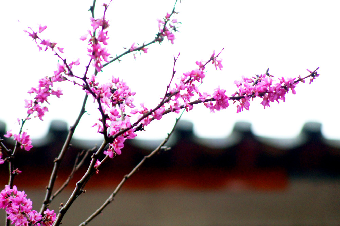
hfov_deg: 6.9
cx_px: 170
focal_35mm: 300
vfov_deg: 4.6
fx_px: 2830
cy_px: 113
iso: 1600
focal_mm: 200
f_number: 5.6
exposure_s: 1/200
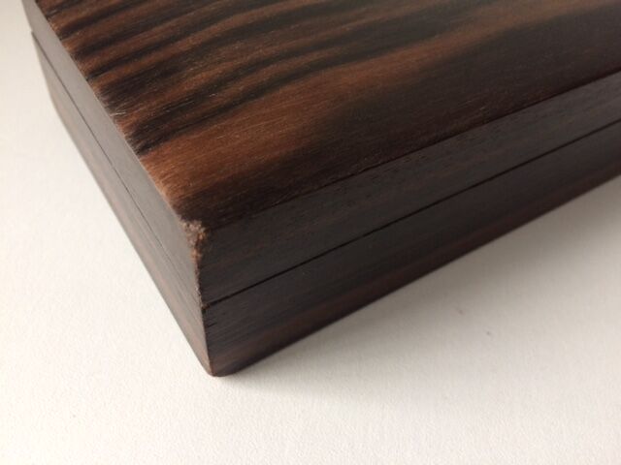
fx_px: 520
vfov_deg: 48.2
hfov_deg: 61.7
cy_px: 232
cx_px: 310
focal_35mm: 29
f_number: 2.2
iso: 50
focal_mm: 4.15
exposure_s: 1/33
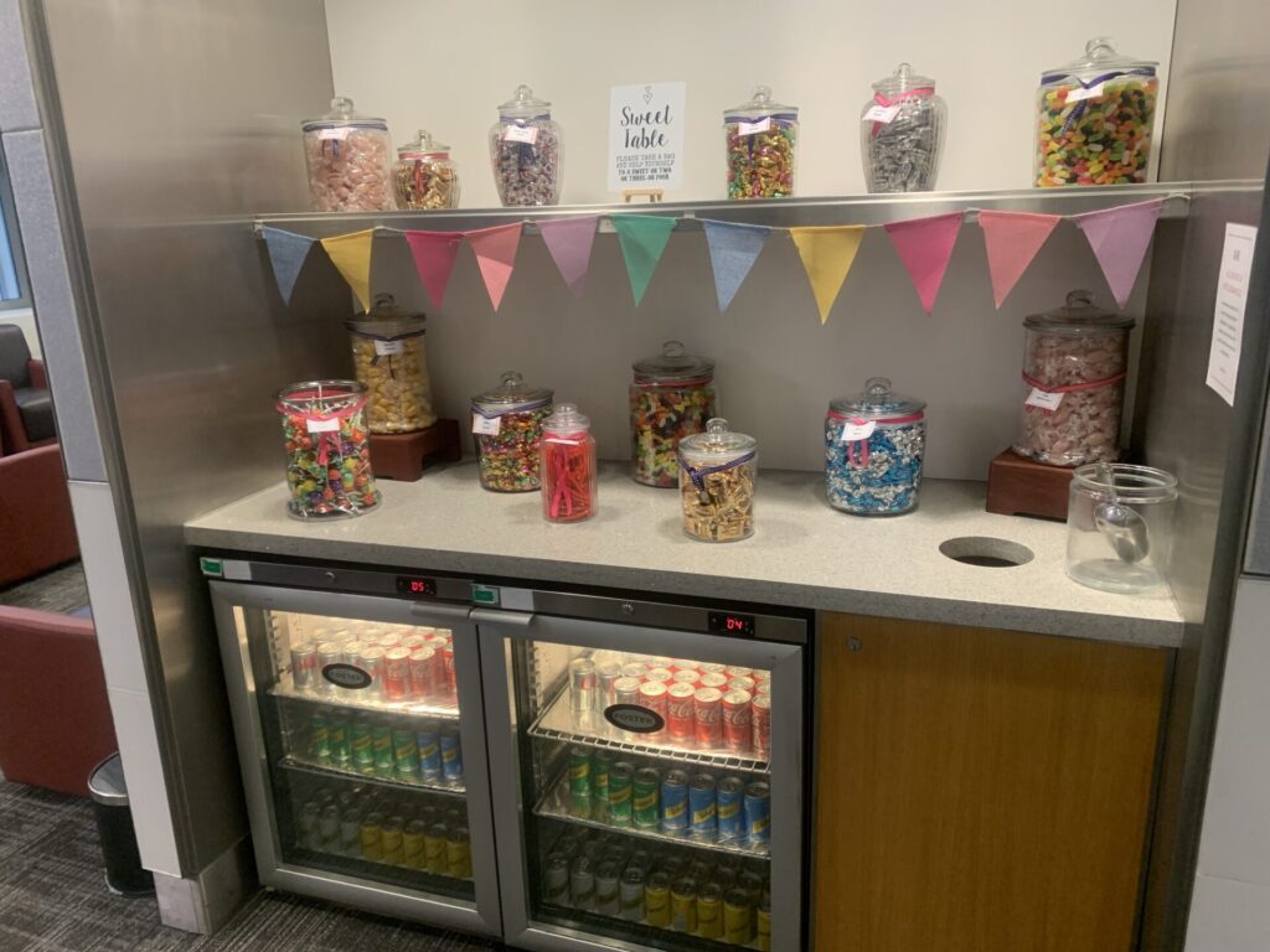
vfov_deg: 53.1
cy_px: 476
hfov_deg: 67.3
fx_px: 954
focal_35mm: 26
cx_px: 635
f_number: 1.8
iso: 160
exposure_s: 1/50
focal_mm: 4.25
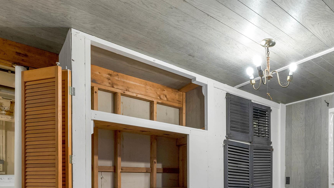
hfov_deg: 67.8
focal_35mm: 26
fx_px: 230
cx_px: 246
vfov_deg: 40.6
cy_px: 173
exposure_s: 1/2
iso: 400
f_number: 8
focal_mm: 14
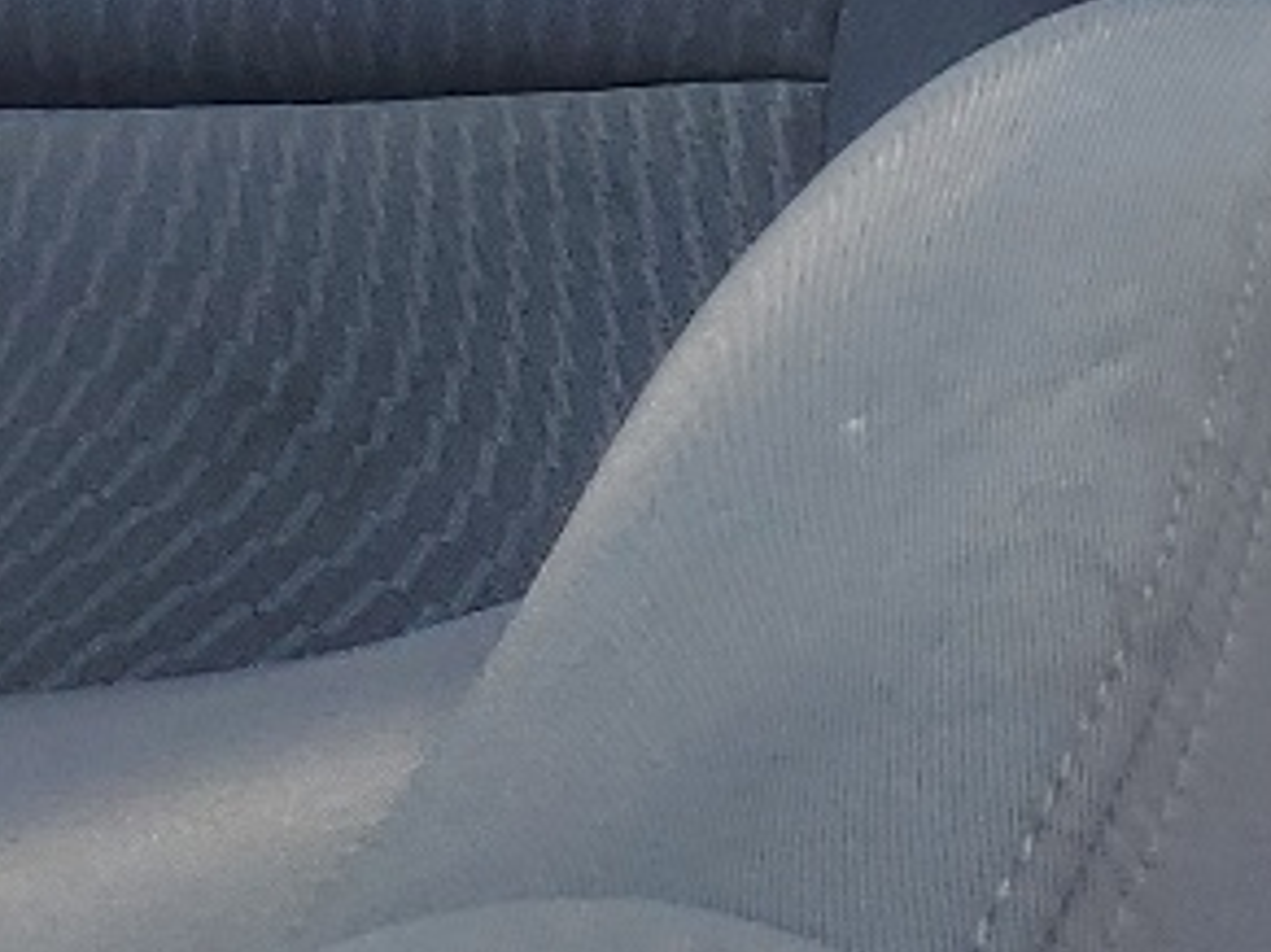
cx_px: 1454
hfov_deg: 13.5
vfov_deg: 9.0
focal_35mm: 143
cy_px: -1598
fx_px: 5248
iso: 50
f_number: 1.5
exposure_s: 1/189
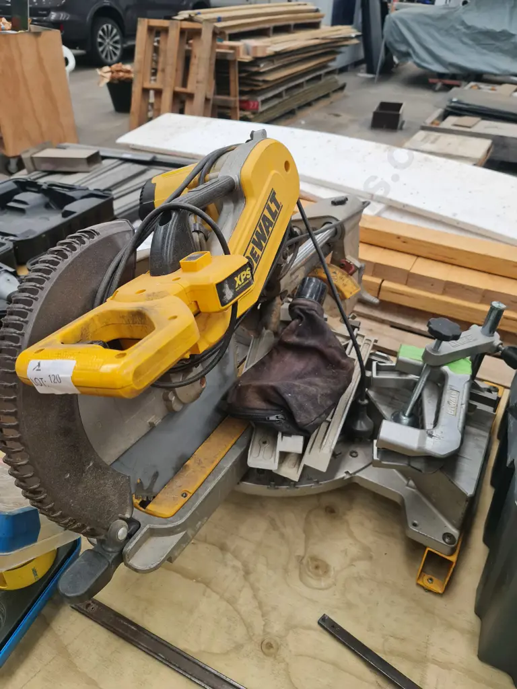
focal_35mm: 25
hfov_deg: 54.9
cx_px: 258
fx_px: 498
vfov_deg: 69.4
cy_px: 344
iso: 50
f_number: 1.8
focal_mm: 7
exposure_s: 1/100
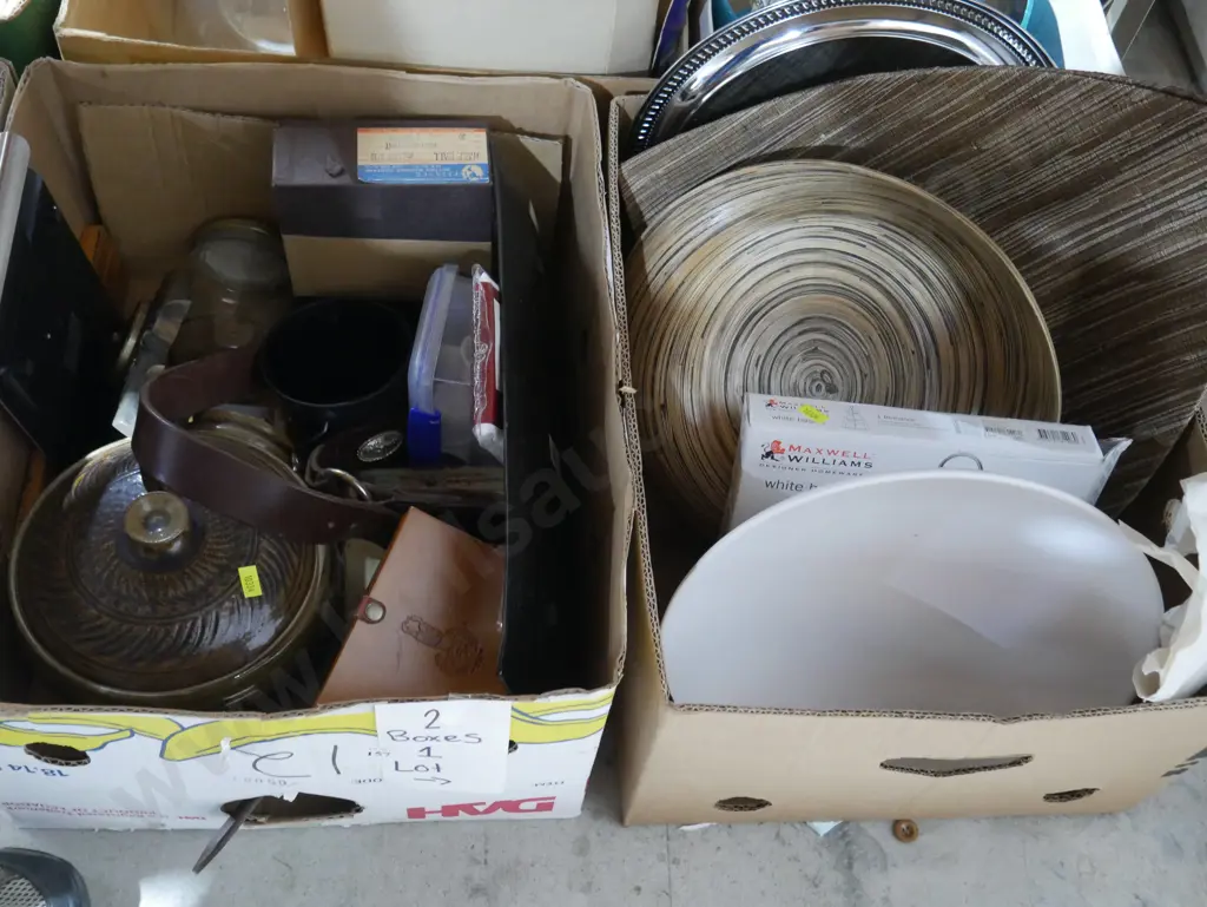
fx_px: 1256
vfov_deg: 39.7
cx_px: 604
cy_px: 454
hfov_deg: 51.3
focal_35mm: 36
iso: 3200
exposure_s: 1/30
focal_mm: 18
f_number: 4
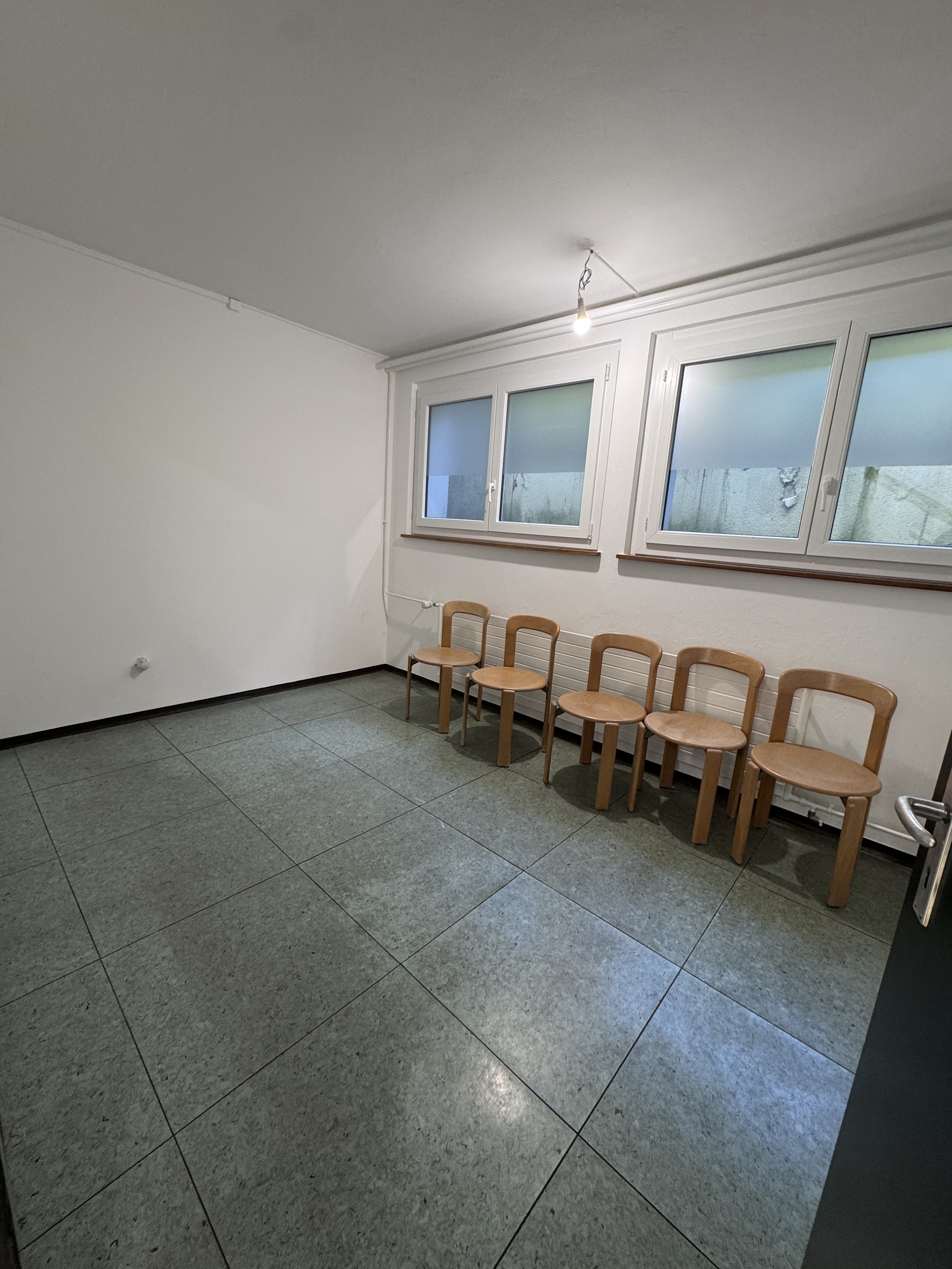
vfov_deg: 102.1
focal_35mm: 14
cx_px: 476
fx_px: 513
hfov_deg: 85.7
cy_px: 634
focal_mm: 2.22
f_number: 2.2
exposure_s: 1/50
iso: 200
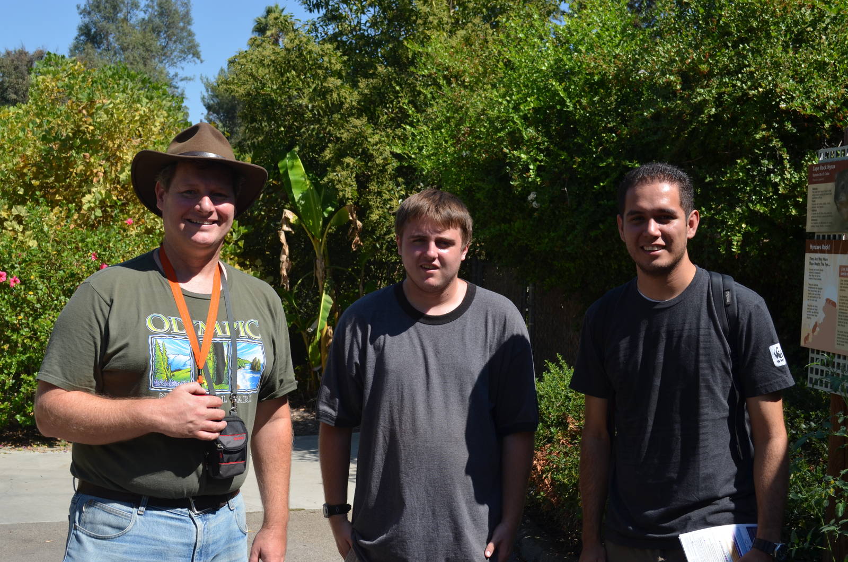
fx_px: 1058
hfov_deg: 43.7
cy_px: 281
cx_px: 424
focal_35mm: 45
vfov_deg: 29.7
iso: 140
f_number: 8
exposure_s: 1/250
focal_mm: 30
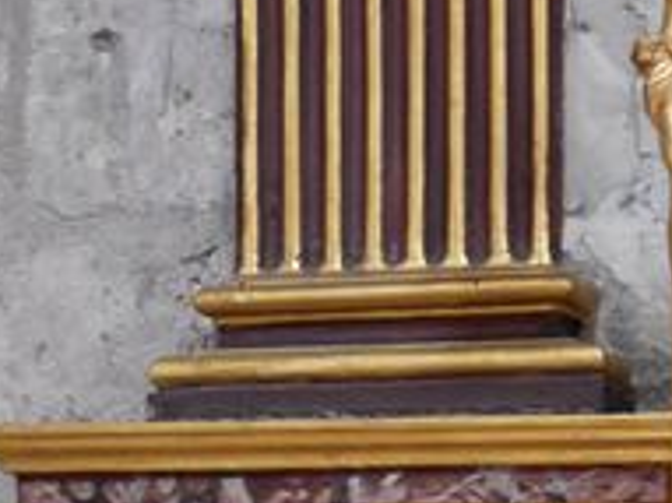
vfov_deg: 5.1
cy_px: 612
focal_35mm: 291
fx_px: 5641
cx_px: 684
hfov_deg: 6.8
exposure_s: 1/60
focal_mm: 55
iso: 3200
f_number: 4
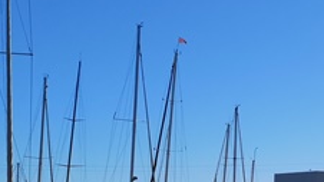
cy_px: 93
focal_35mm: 104
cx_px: 563
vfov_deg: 11.6
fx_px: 893
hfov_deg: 17.2
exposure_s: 1/5988
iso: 50
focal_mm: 3.95
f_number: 1.8
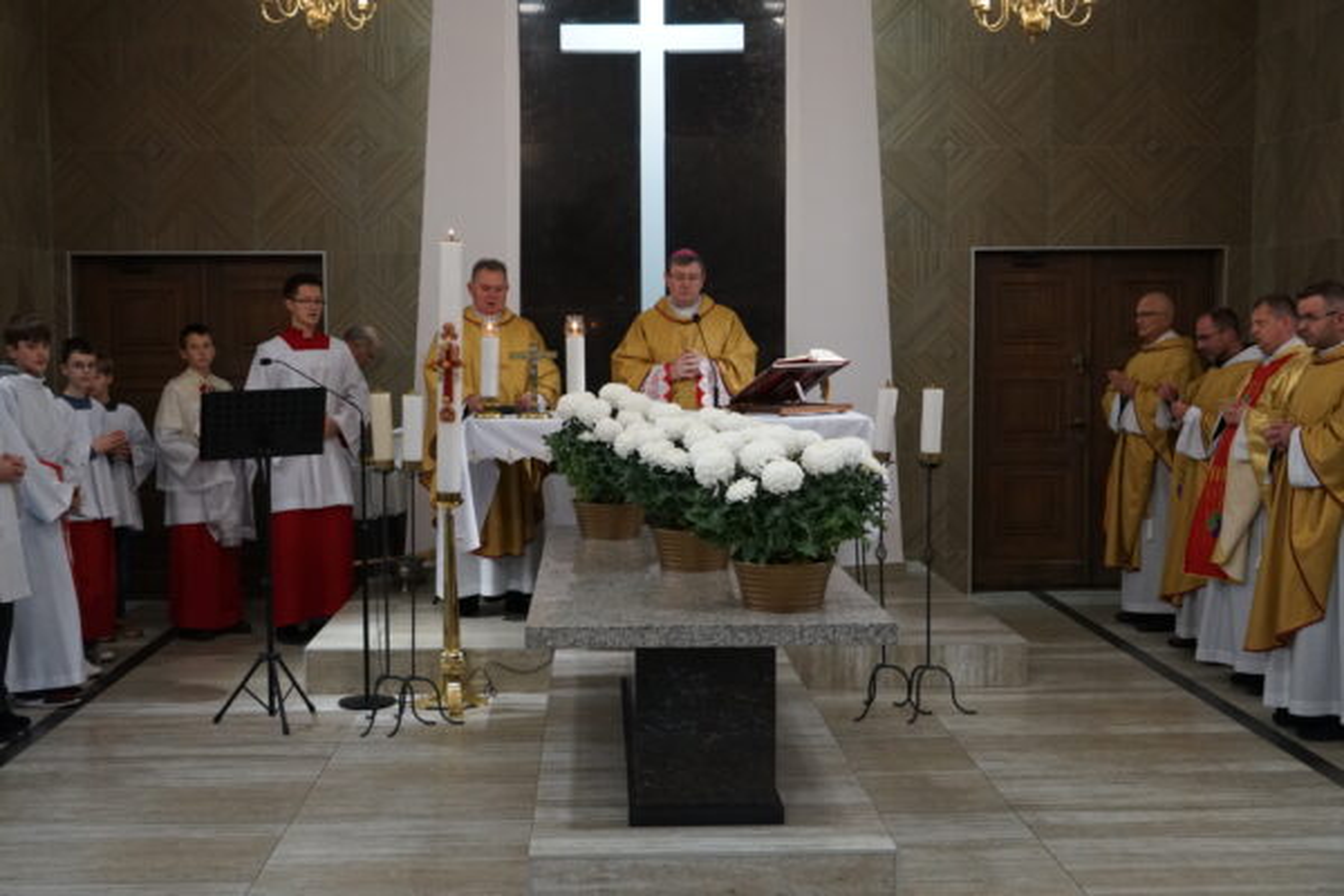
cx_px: 672
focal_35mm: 43
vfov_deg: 31.2
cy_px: 448
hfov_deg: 45.4
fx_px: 1605
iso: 2500
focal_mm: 43
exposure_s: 1/80
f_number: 4.5
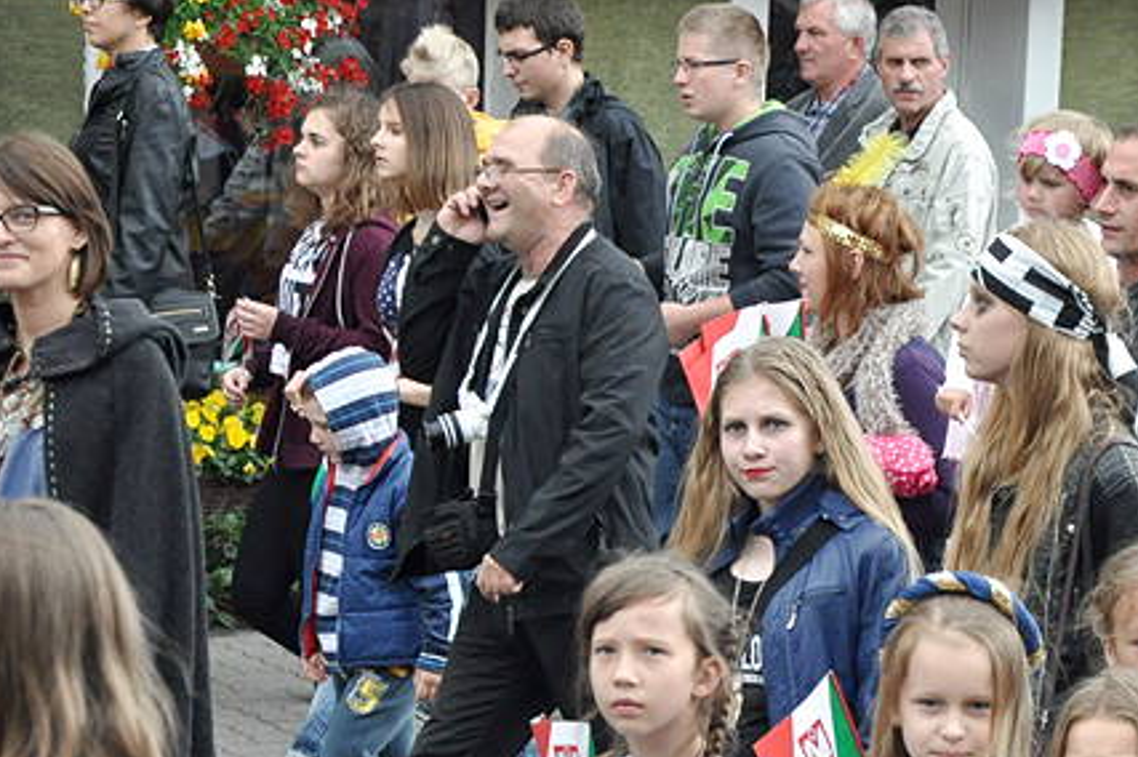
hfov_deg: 11.1
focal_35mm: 185
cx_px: 906
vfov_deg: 7.4
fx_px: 5843
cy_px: 748
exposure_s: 1/800
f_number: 5.6
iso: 1250
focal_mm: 62
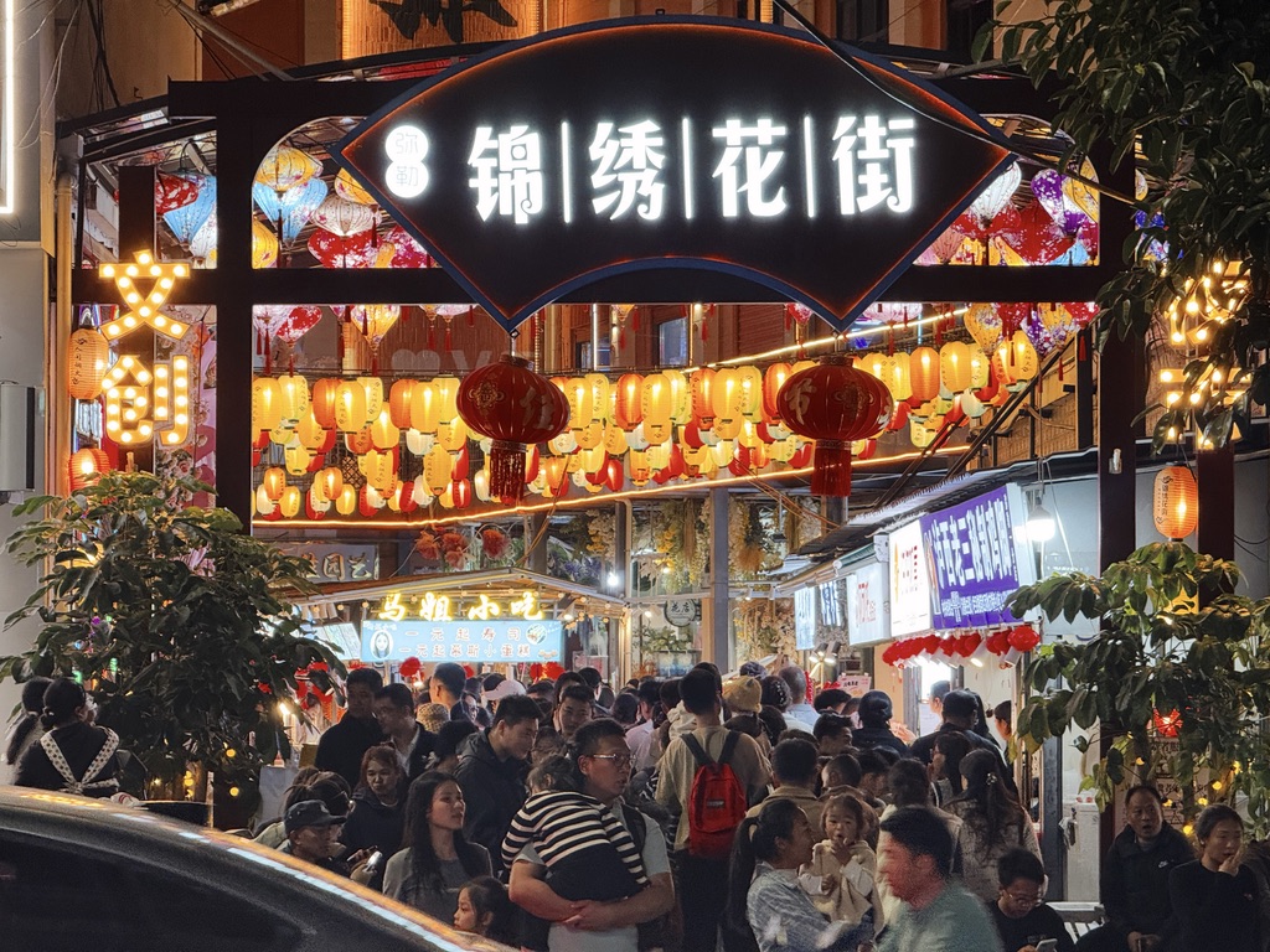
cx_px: 635
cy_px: 476
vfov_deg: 12.3
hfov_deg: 16.4
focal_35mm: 120
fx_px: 4403
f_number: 2.8
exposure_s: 1/40
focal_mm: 15.66
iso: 320
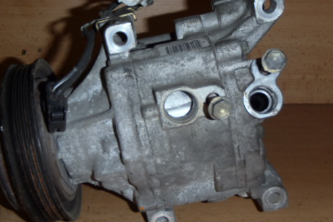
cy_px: 113
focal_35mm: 50
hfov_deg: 39.5
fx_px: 462
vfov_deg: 27.0
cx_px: 144
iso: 100
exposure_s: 1/40
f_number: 4.6
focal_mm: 6.83
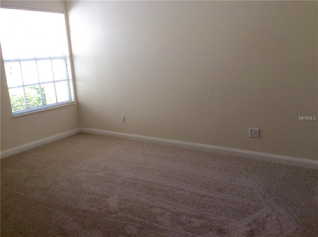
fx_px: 293
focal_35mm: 32
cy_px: 118
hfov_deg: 56.9
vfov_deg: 44.0
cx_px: 159
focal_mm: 3.3
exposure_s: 1/60
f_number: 2.4
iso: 40
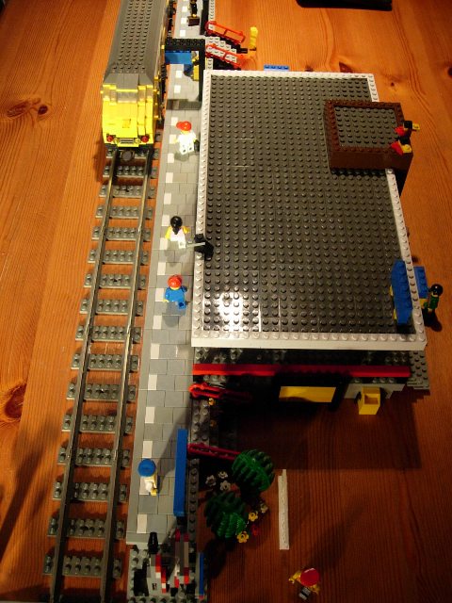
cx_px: 226
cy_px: 302
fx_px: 662
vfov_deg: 49.0
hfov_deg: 37.7
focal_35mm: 38
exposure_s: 1/31
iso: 200
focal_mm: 7.8
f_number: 2.8
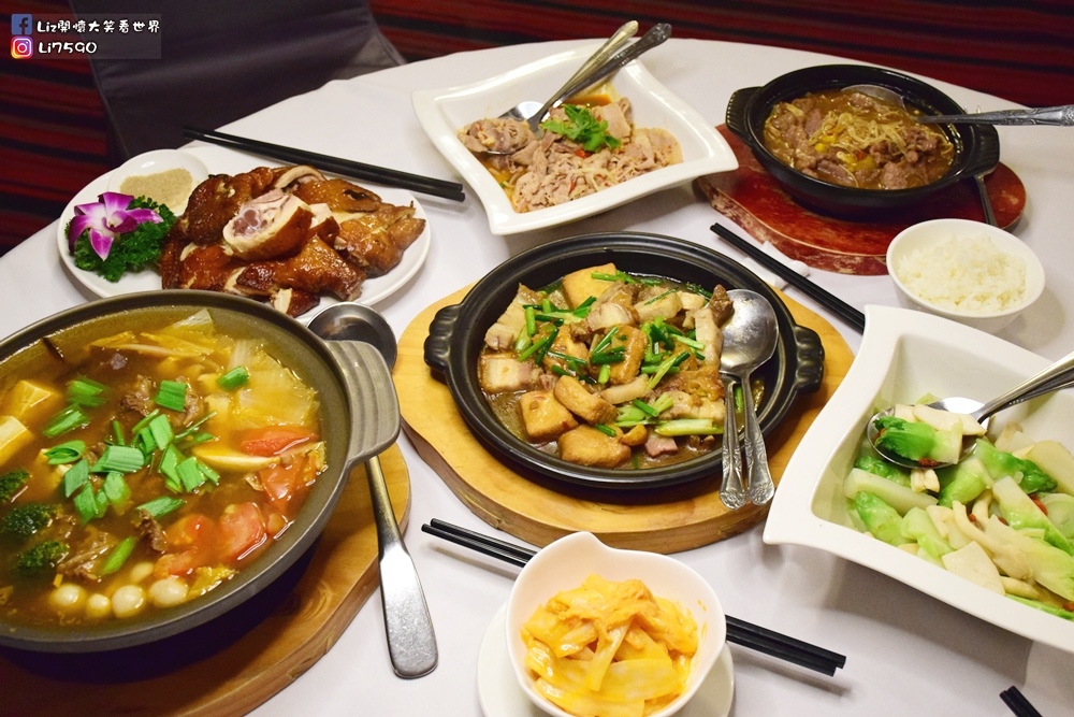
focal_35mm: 40
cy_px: 358
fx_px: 1208
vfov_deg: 33.0
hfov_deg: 47.9
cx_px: 537
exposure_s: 1/160
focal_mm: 27
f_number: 6.3
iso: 4000
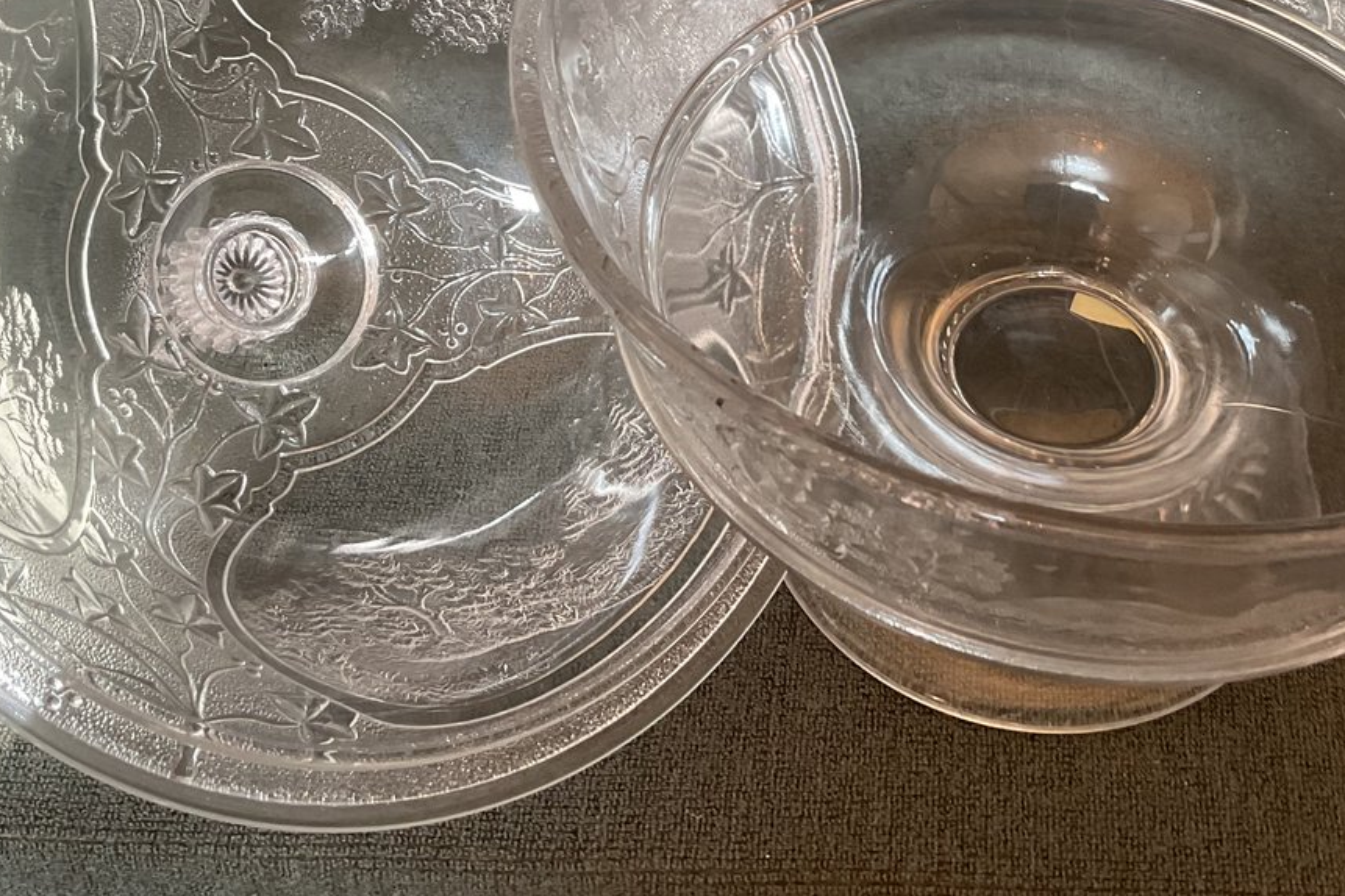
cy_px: 121
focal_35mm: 53
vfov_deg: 24.9
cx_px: 846
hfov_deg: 37.3
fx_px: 1980
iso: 64
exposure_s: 1/50
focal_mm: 3
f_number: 1.8
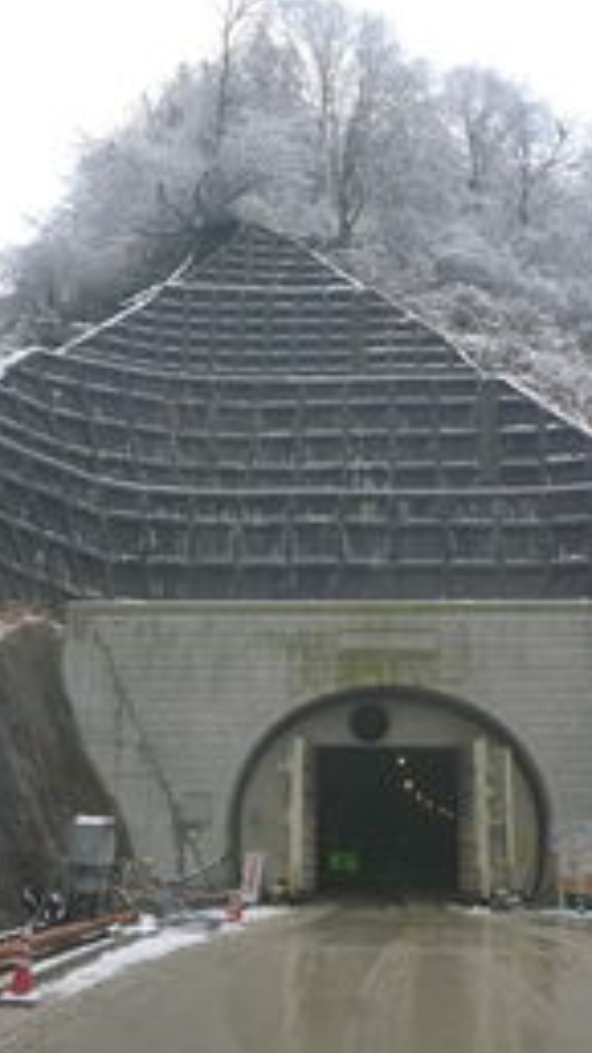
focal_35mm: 42
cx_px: 316
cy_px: 518
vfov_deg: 48.4
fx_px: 1173
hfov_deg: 28.3
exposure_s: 1/100
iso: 125
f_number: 3.3
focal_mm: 4.9
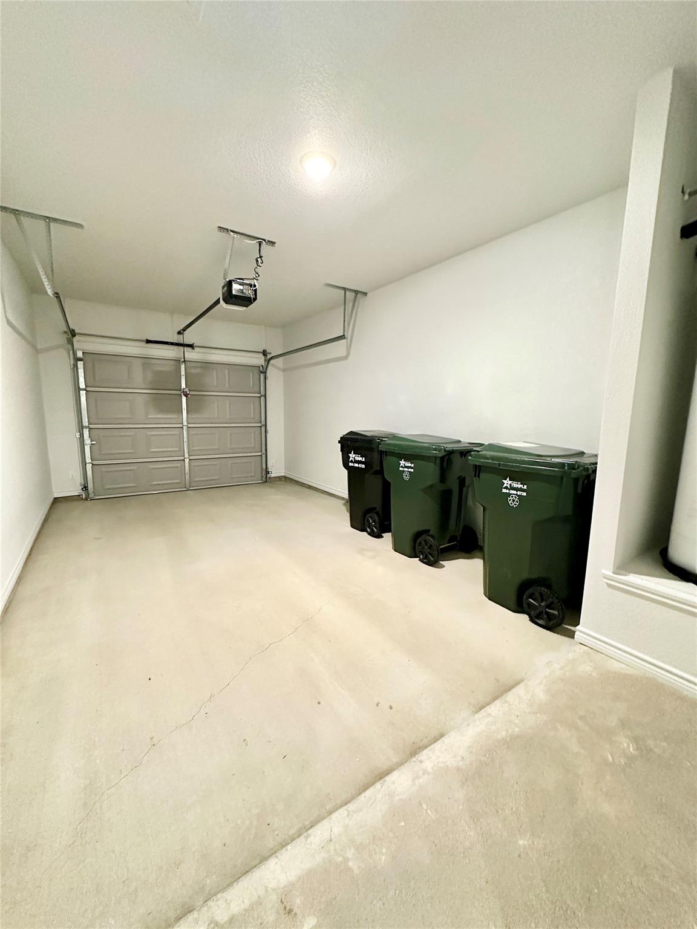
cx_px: 348
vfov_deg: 102.1
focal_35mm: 14
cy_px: 464
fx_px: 376
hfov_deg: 85.7
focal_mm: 2.22
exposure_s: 1/60
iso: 800
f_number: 2.2
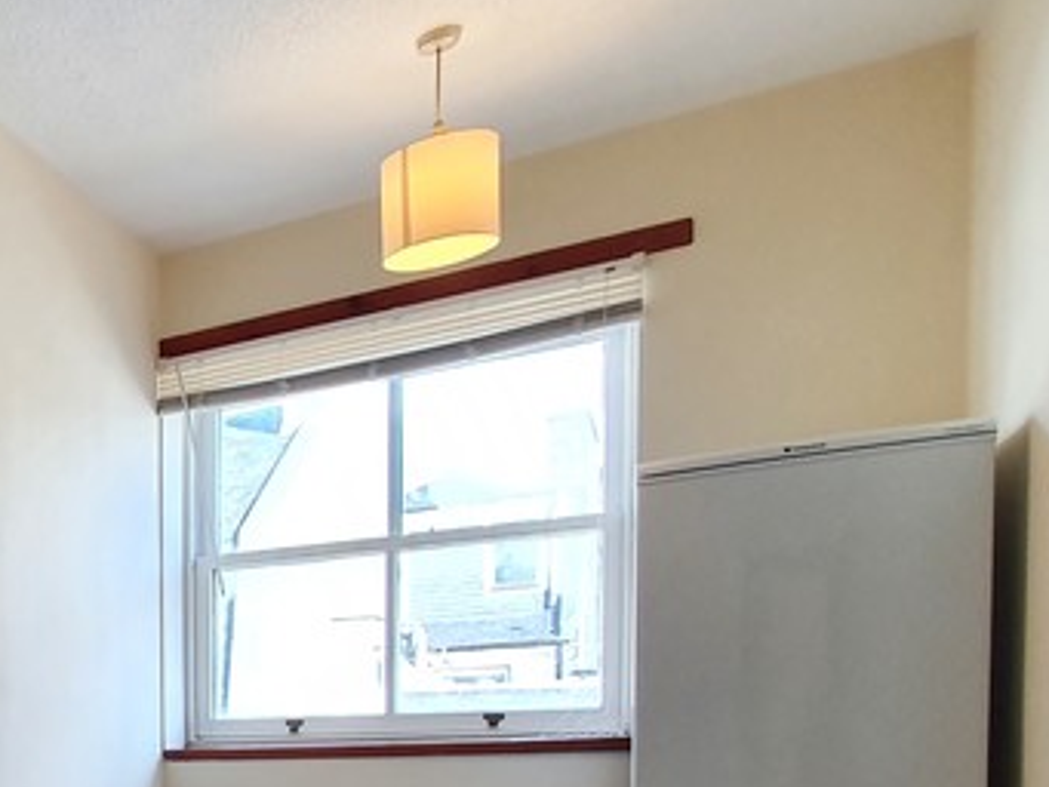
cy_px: 812
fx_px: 1182
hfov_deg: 32.0
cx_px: -403
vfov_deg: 33.3
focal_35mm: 39
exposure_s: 1/50
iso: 80
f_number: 2.2
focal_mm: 1.8
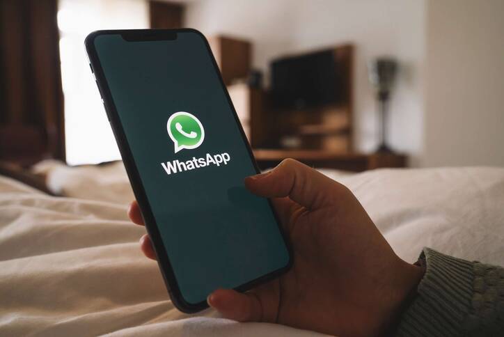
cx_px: 252
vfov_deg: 39.0
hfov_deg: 55.8
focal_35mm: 34
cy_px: 168
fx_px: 476
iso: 320
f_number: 5.6
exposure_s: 1/60
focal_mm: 34
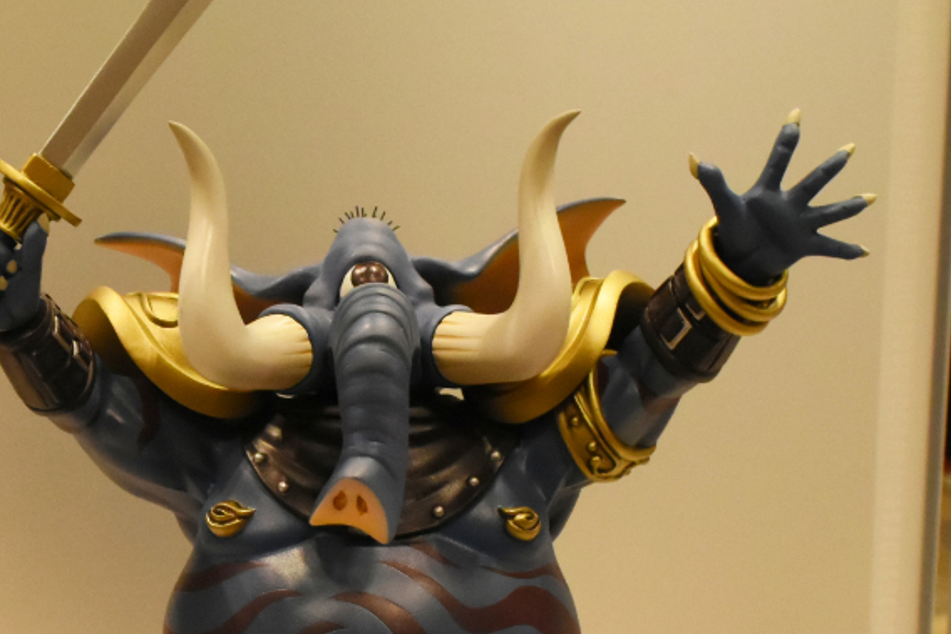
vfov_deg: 17.6
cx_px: 325
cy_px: 517
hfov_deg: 26.2
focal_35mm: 77
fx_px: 2034
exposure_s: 1/60
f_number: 8
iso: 2000
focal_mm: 18
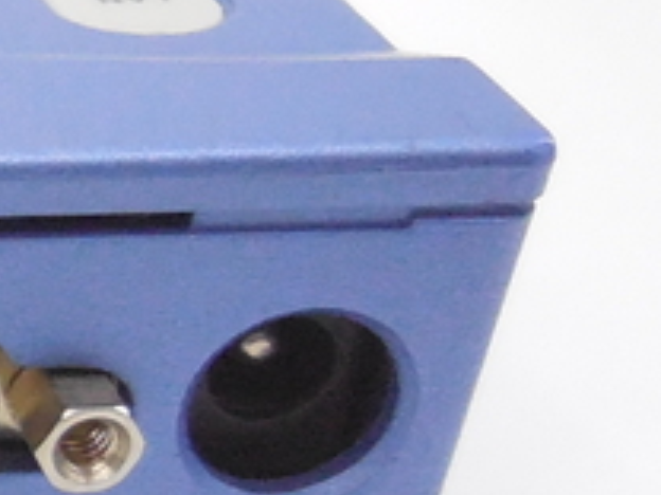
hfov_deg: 13.0
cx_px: -810
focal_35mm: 123
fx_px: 2349
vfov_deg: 11.9
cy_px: 530
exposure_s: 1/200
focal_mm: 4.5
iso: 800
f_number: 3.1
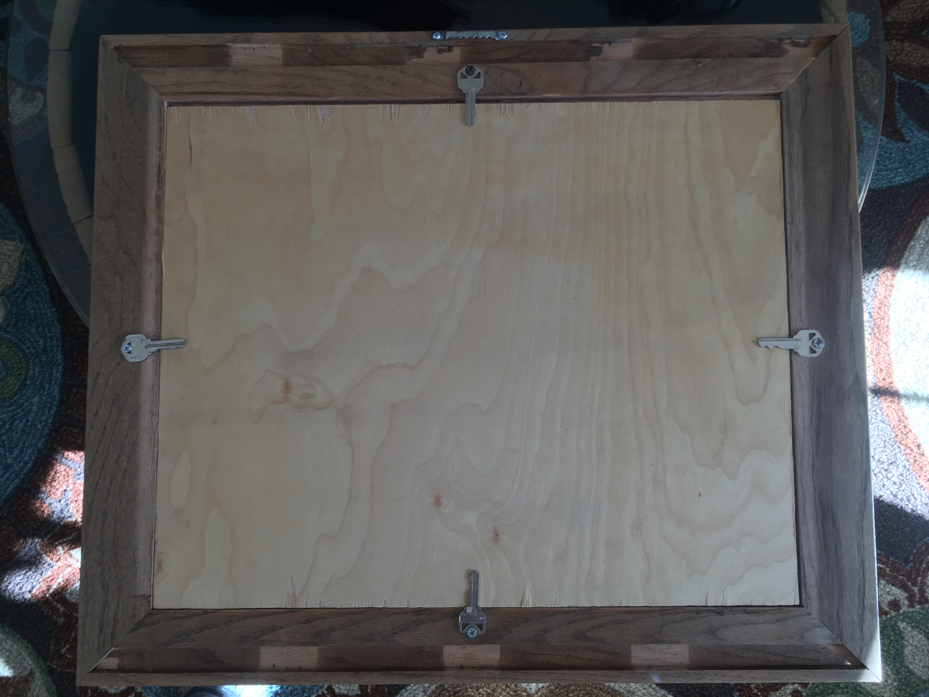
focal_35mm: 29
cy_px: 348
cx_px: 464
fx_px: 778
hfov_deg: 61.7
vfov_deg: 48.2
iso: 25
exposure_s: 1/40
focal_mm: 4.15
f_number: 2.2
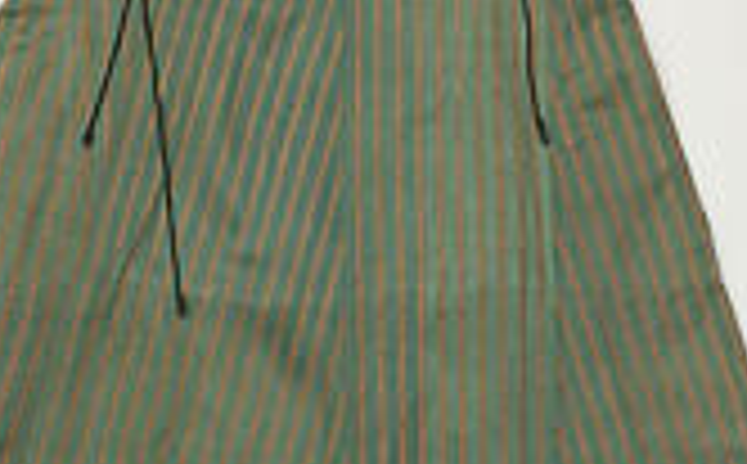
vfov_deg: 10.9
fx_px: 2418
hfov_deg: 17.6
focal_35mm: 119
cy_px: 322
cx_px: 382
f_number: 2.4
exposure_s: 1/60
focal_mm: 3.3
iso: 25
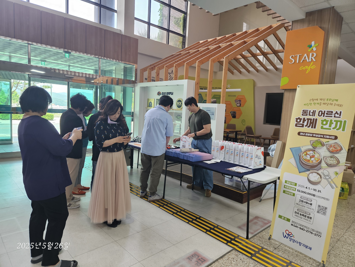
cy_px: 134
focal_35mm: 23
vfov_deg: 58.9
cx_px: 178
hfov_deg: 73.9
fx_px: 236
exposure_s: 1/120
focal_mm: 5.4
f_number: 1.8
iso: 125
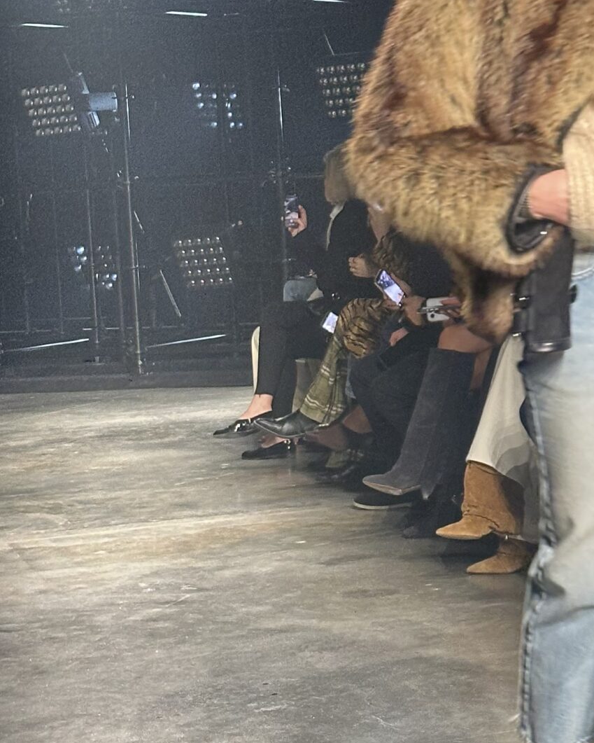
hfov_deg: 13.4
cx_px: 638
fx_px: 2483
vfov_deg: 17.0
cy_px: 254
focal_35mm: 113
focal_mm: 6.86
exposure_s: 1/60
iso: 250
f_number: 1.78
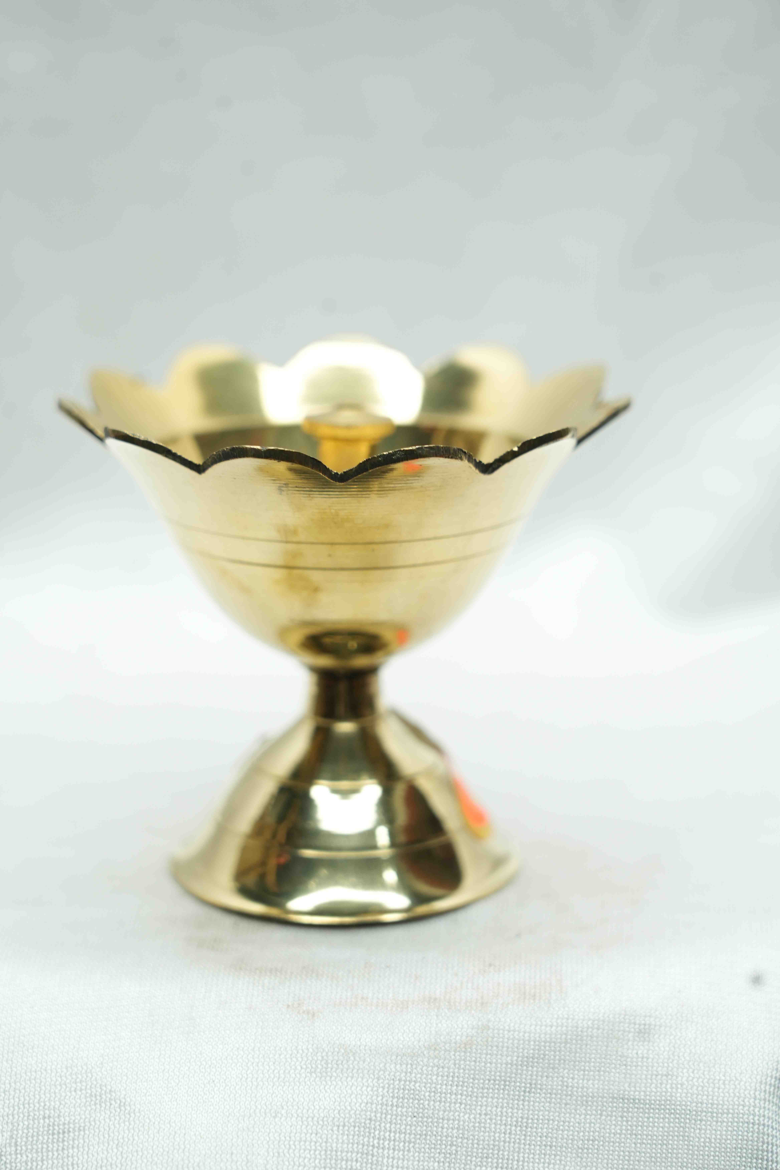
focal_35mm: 105
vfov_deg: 19.5
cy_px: 585
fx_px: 3412
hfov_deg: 13.0
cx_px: 390
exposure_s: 1/80
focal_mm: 105
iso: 400
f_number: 5.6
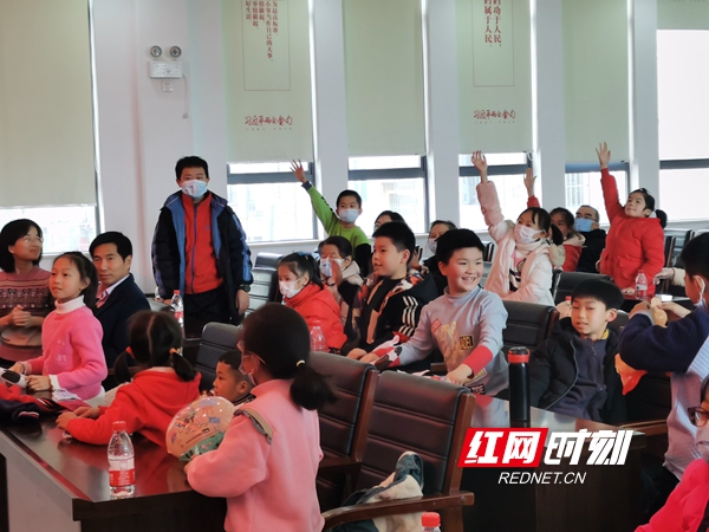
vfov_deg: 21.3
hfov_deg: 28.2
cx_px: 354
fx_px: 1413
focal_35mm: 69
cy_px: 266
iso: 125
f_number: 1.8
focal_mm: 5.58
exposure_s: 1/100
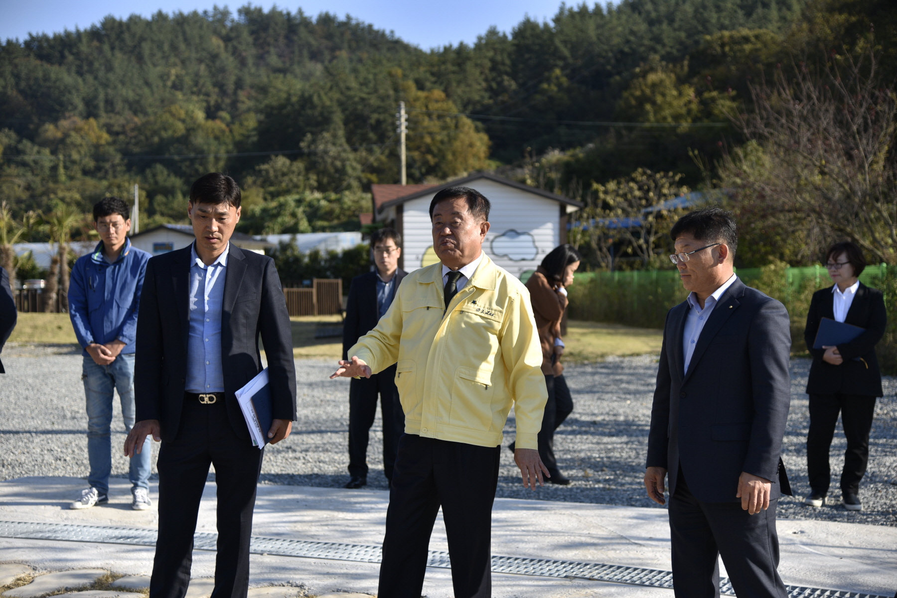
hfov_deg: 32.4
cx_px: 448
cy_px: 299
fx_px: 1545
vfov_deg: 21.9
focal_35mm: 62
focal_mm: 62
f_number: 4
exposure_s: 1/250
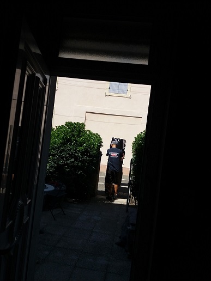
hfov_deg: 49.7
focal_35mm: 28
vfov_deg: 63.4
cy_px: 140
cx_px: 106
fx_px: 228
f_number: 1.9
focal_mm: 3.7
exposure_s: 1/1912
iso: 64
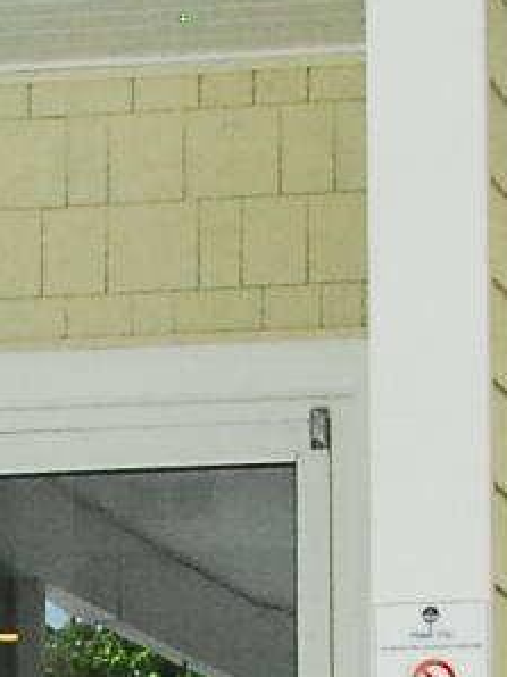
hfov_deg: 5.6
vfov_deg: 7.5
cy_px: 854
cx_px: -84
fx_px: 5124
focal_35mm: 262
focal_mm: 18
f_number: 5.6
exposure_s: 1/320
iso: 640
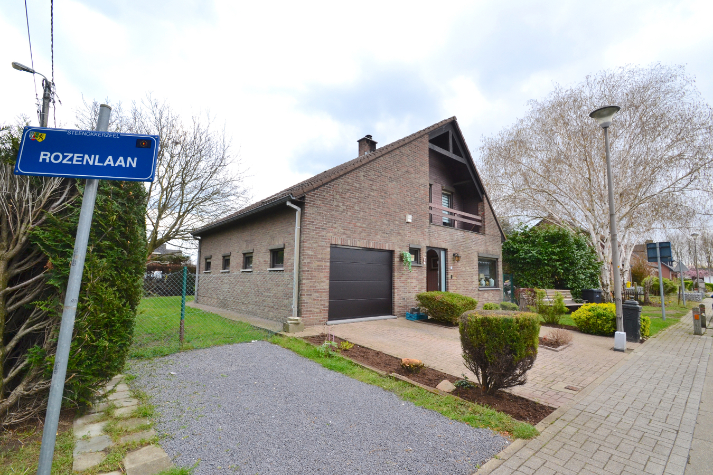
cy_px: 238
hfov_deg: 100.4
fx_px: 297
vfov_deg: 77.3
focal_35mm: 15
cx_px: 356
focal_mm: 10
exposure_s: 1/200
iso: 400
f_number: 10
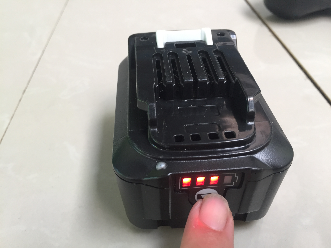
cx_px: 166
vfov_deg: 48.2
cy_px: 124
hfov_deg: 61.7
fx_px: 277
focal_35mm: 29
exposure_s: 1/33
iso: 100
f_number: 2.2
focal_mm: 4.15
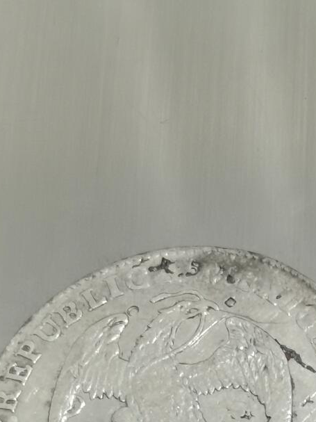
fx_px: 2058
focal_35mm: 169
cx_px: 227
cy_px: 481
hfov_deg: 8.8
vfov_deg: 11.5
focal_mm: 5.58
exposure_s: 1/100
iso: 125
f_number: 1.8
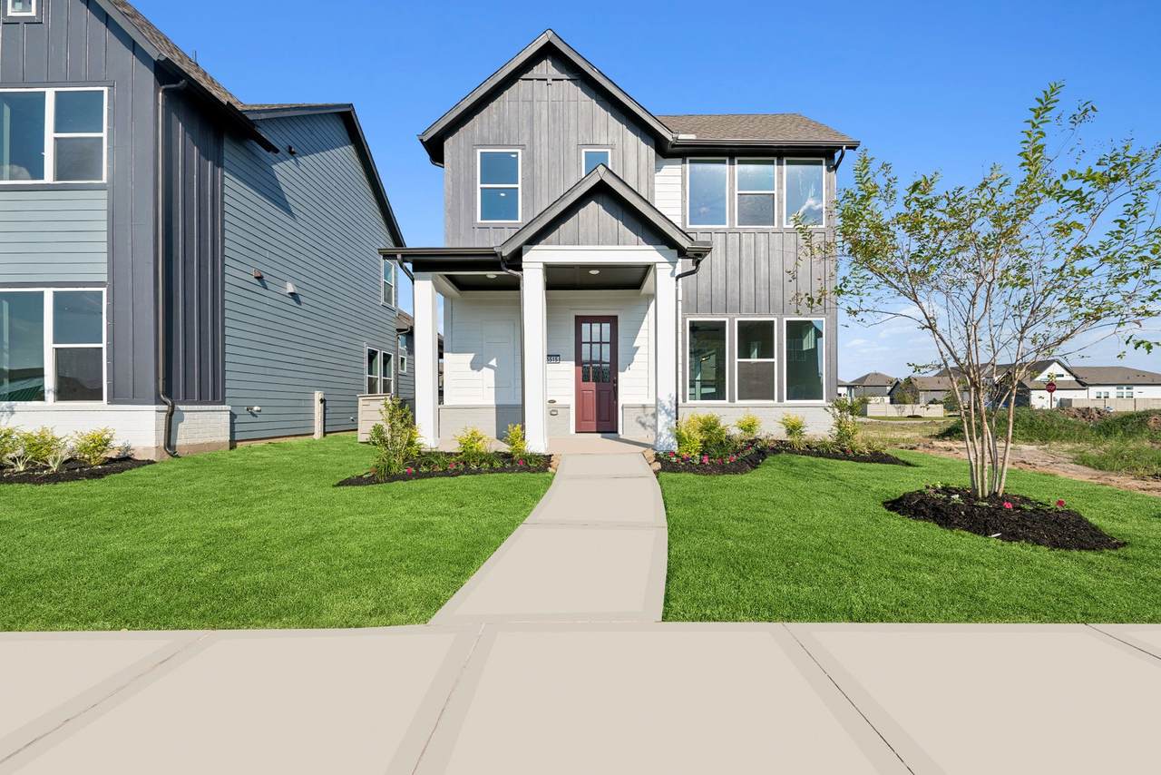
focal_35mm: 14
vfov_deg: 81.2
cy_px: 388
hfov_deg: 104.2
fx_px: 452
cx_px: 580
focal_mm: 14
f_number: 8
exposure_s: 1/500
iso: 100
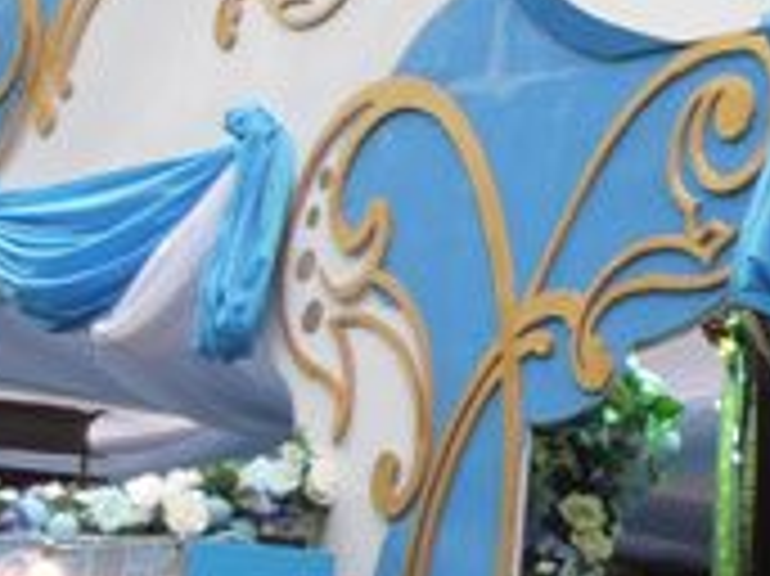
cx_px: 1585
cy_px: 670
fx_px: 2912
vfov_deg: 11.1
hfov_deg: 12.9
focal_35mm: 131
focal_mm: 6
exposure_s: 1/90
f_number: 2.8
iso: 100
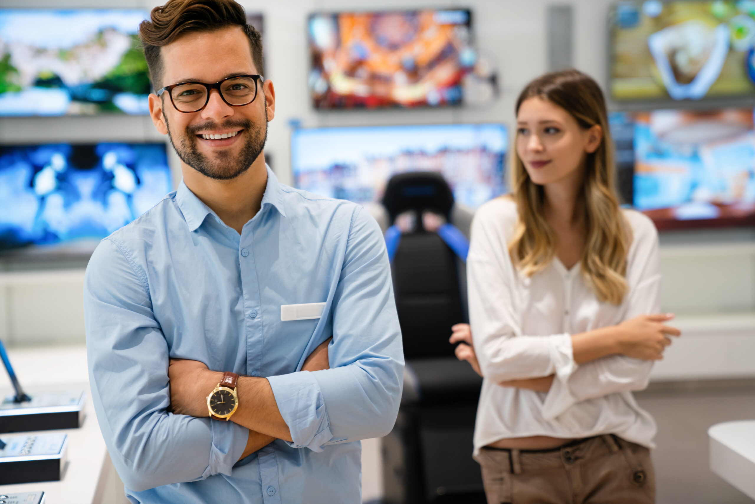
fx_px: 1468
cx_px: 378
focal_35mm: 70
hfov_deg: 28.8
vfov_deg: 19.5
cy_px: 252
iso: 1000
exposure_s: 1/200
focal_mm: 70
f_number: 2.8
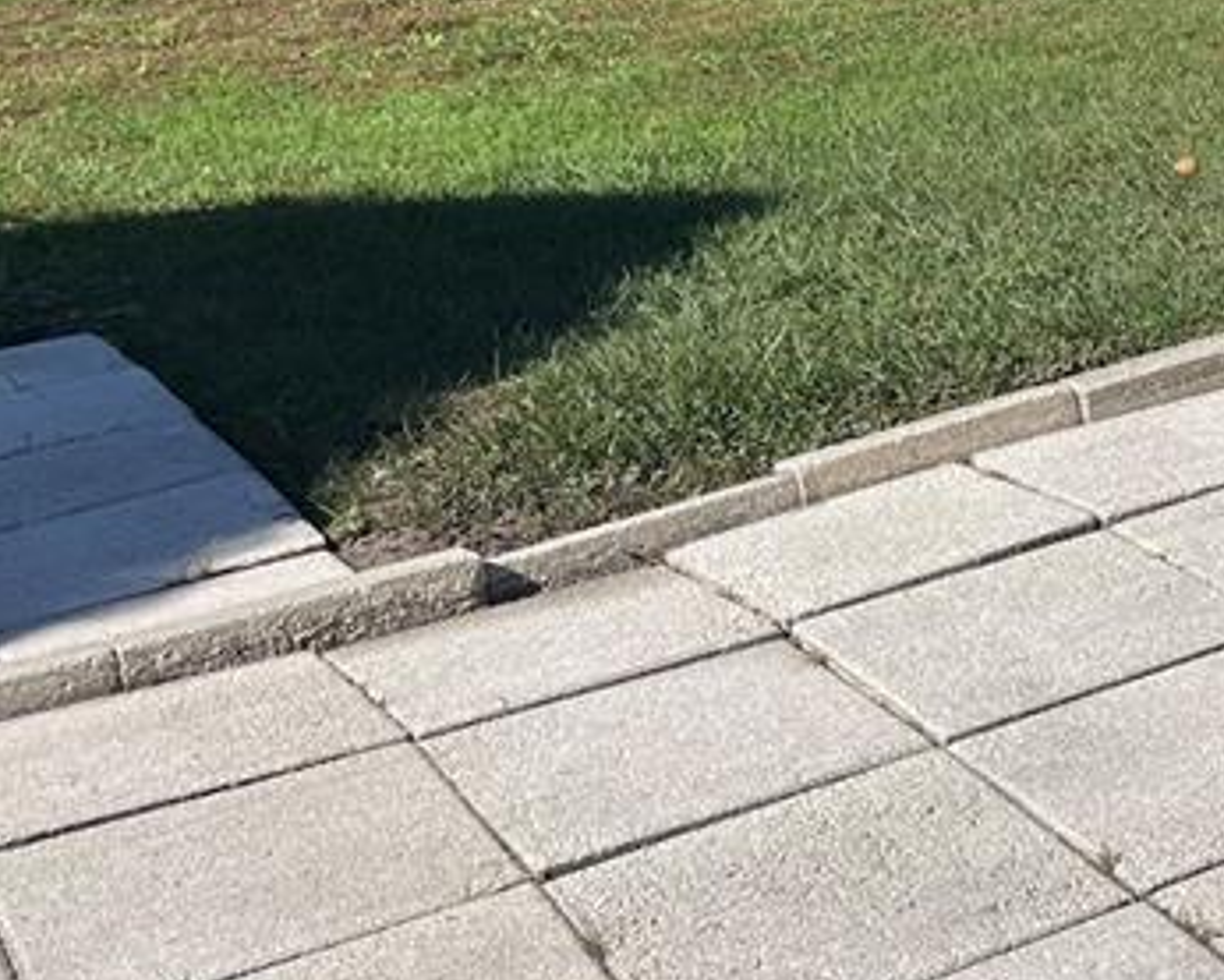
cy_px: 7
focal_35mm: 75
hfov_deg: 22.7
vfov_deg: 19.8
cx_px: 1574
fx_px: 2718
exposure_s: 1/4854
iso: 50
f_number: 1.6
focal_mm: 5.1
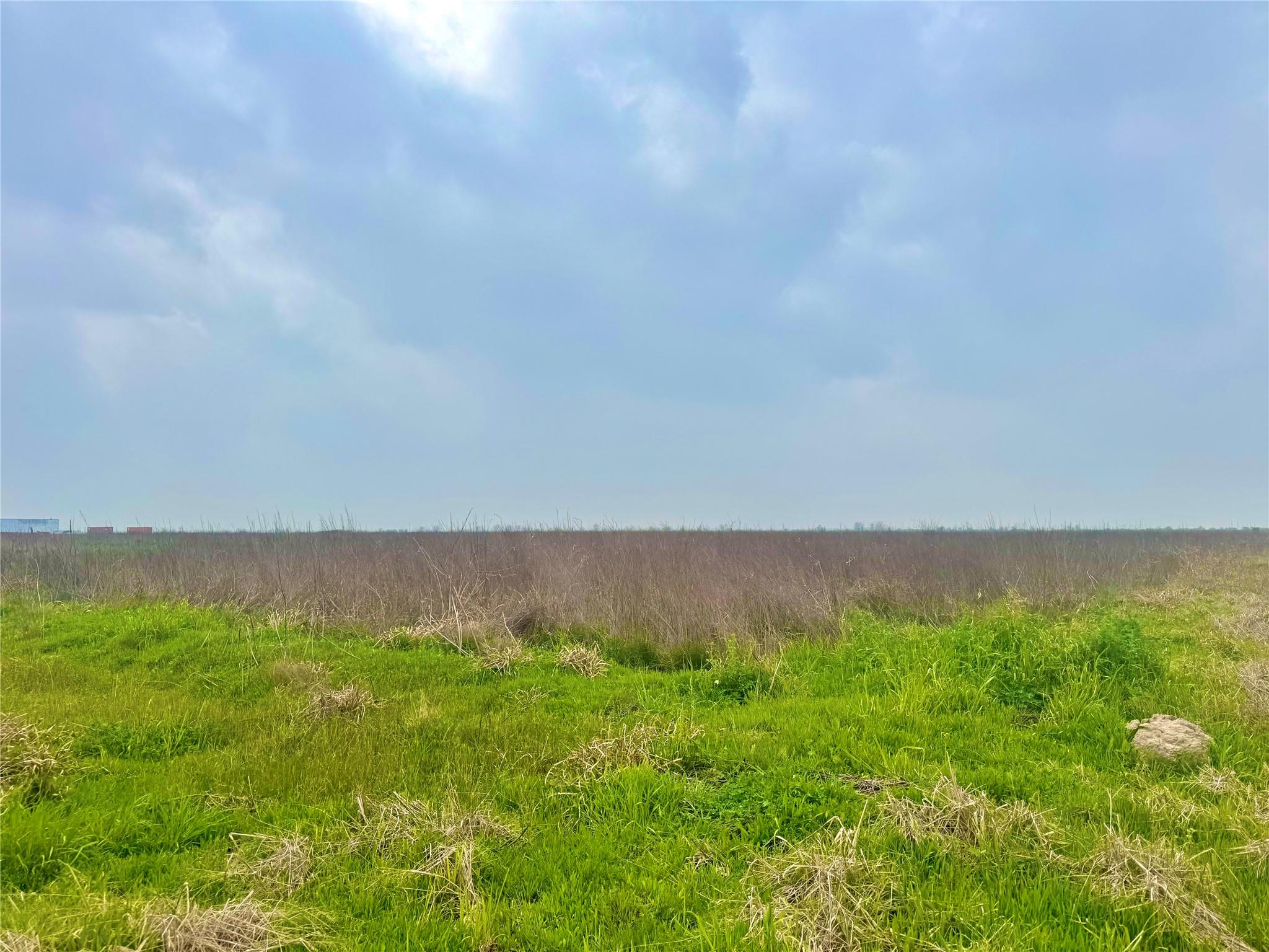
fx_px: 880
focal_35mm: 24
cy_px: 476
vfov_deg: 56.8
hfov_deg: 71.6
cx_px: 634
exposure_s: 1/7092
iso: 80
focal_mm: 6.76
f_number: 1.78
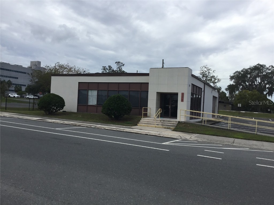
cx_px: 137
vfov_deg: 45.4
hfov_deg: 58.4
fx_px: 245
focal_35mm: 31
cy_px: 102
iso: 25
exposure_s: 1/1274
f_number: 2.4
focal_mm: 3.3
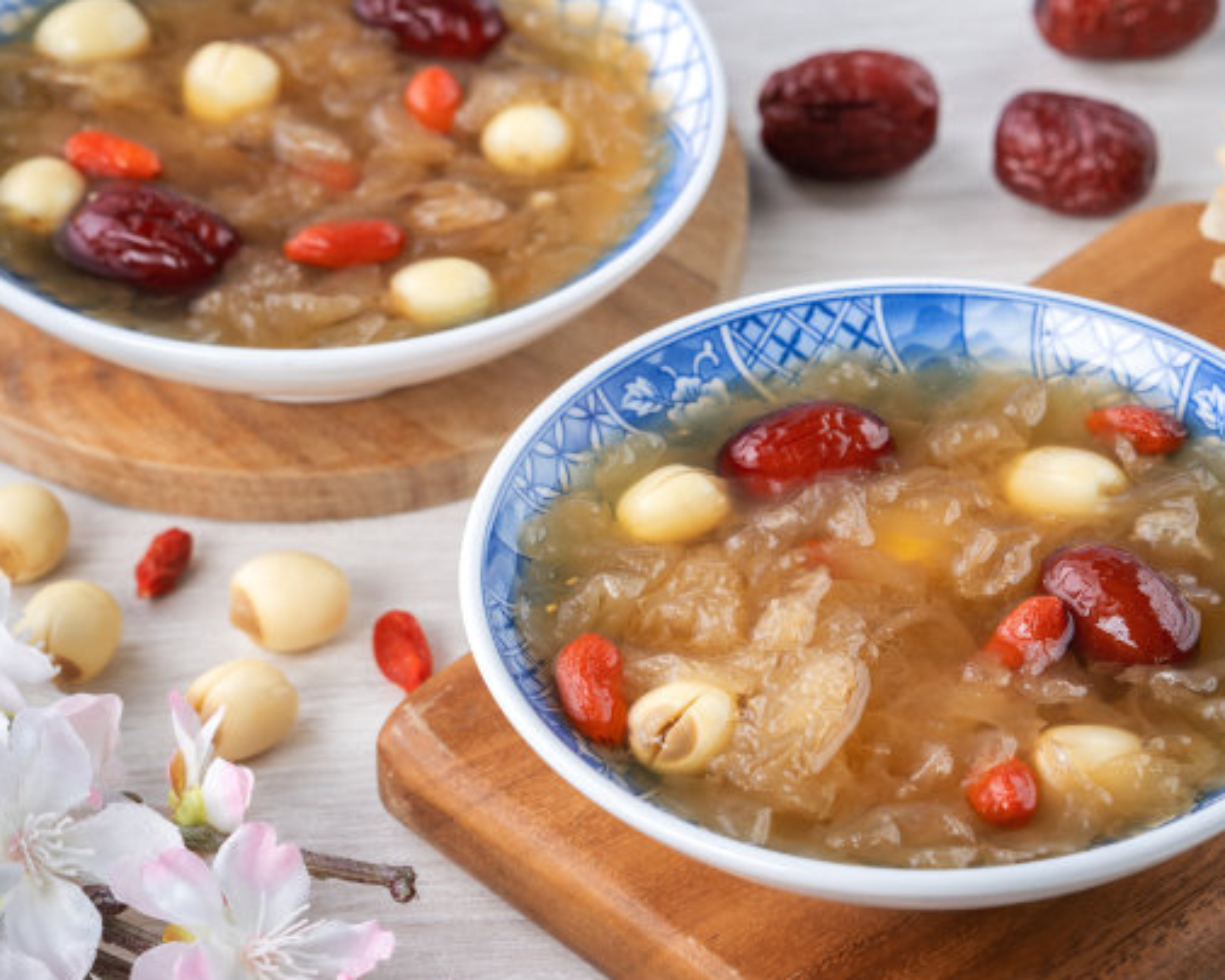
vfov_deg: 9.3
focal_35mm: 166
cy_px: 492
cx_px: 672
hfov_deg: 11.6
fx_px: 6018
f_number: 13
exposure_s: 1/125
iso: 100
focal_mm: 146
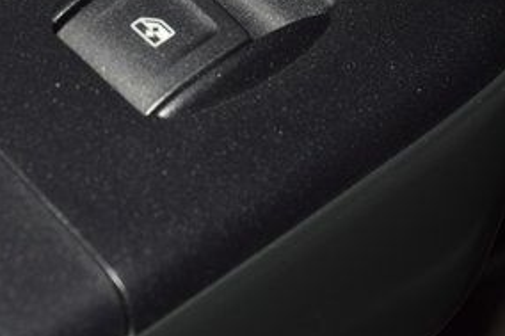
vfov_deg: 5.8
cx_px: 155
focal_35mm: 237
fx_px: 3323
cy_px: 15
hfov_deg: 8.7
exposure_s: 1/125
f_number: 8
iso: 100
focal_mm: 70
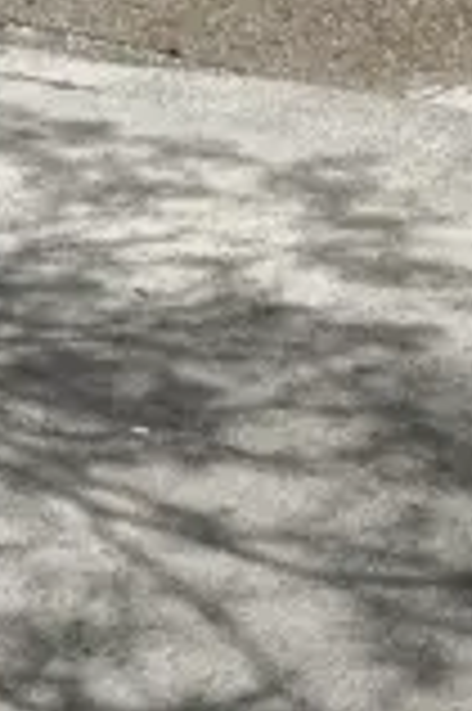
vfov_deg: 15.1
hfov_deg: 10.2
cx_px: -112
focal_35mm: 132
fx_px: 2602
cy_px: -94
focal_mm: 7.1
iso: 50
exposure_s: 1/299
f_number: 1.9
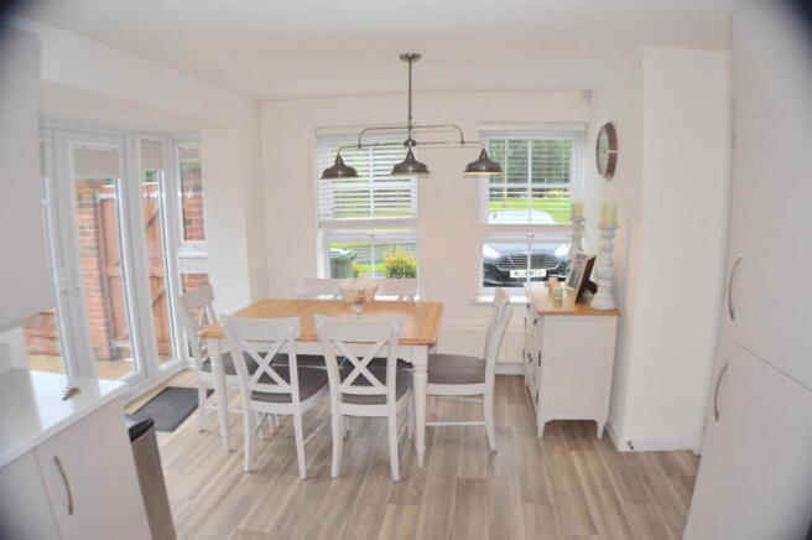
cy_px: 270
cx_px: 406
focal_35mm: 27
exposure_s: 1/60
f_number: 3.5
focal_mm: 18
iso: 100
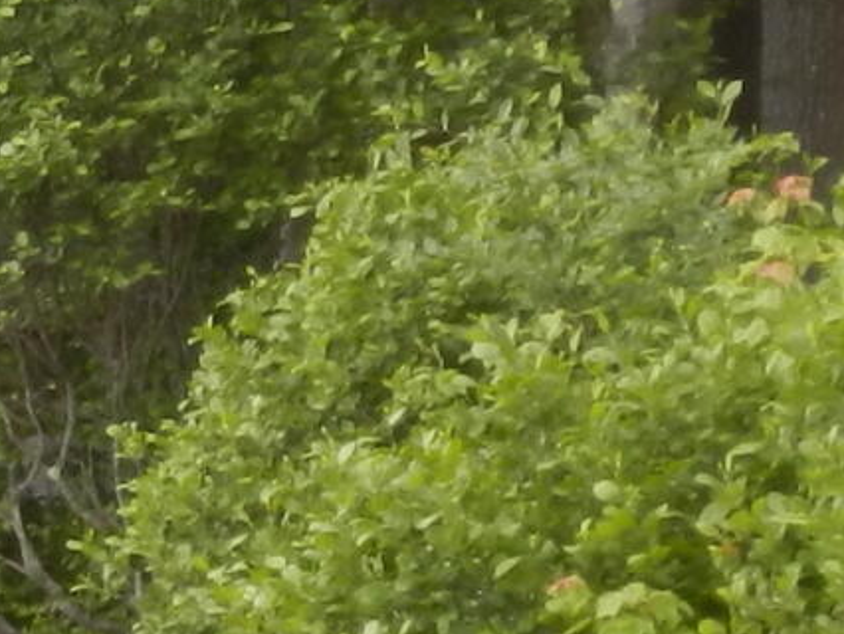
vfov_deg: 8.4
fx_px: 4294
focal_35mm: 176
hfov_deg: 9.9
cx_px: -1127
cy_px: 376
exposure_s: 1/320
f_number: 3.2
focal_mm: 4.5
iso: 125
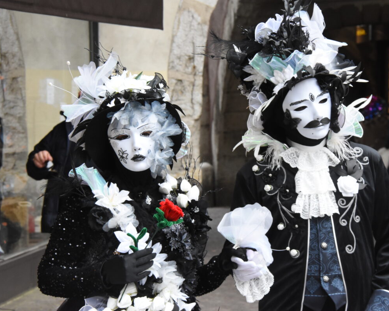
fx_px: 1957
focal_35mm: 170
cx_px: 218
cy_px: 156
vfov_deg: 9.1
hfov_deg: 11.4
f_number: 10
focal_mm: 100
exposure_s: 1/160
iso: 2000
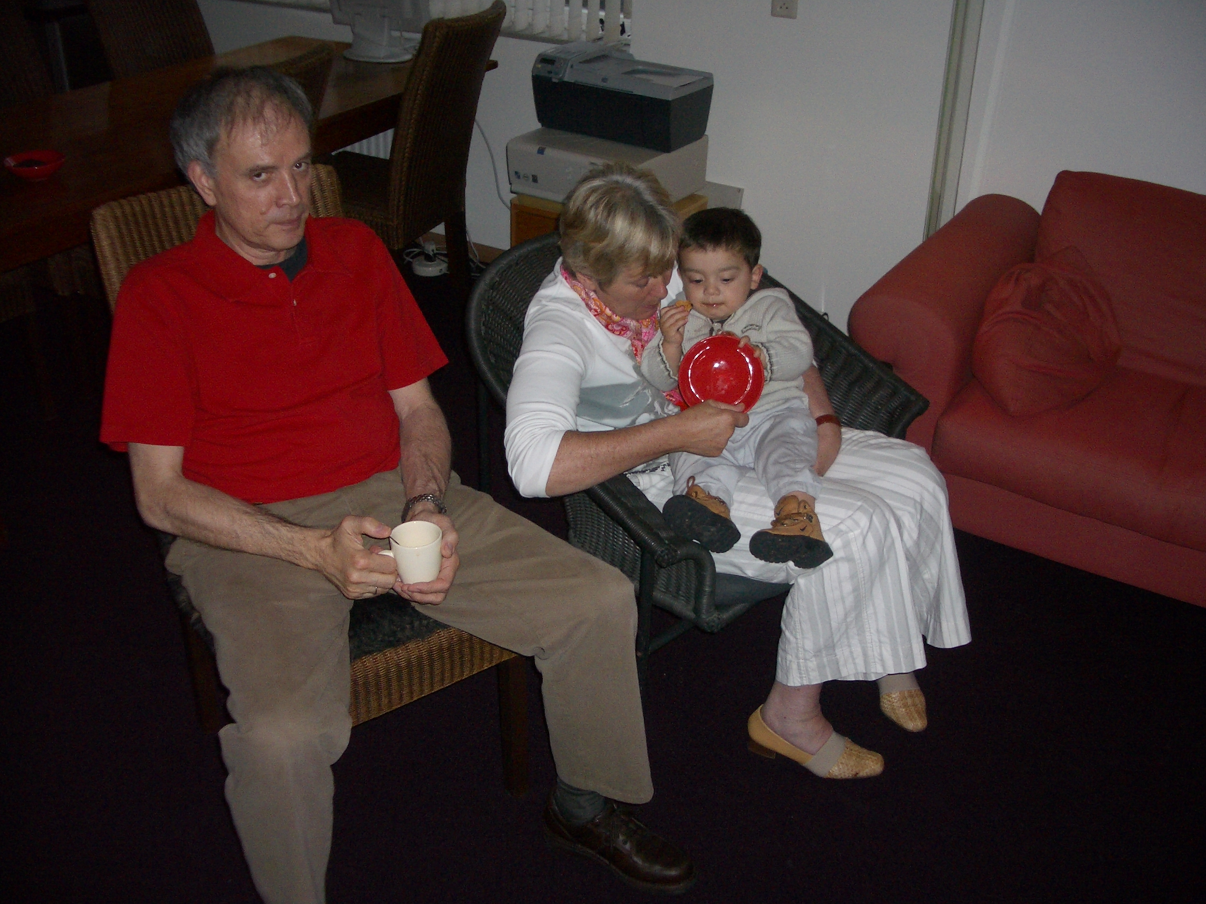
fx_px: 1254
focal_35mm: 36
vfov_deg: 39.7
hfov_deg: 51.4
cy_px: 454
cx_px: 611
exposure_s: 1/60
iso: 100
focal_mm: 5.8
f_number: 2.6
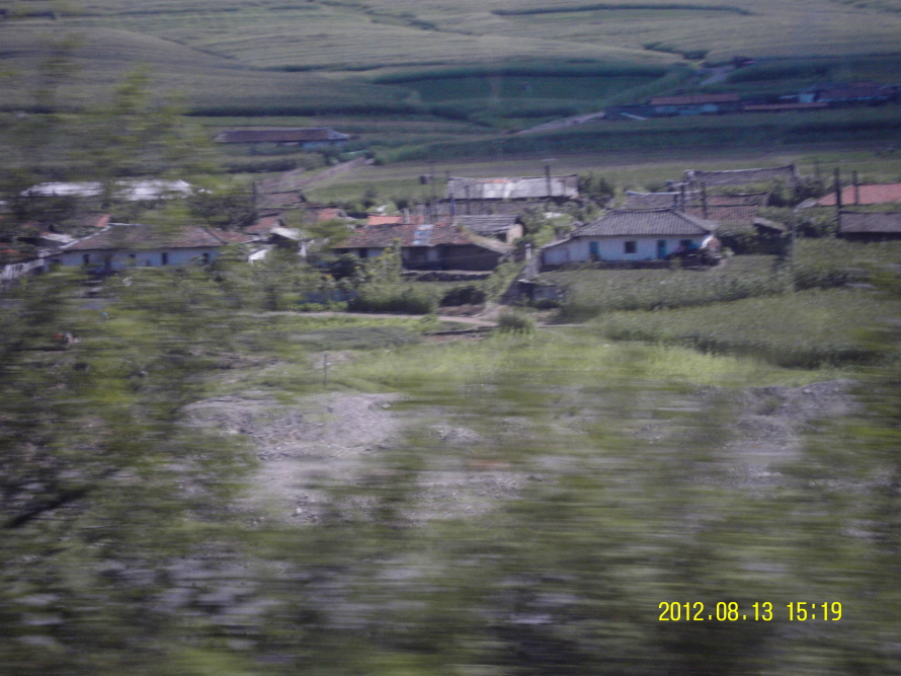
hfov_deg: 22.3
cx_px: 450
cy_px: 341
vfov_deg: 16.8
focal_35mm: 88
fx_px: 2290
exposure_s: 1/80
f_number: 5.9
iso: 200
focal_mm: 15.5
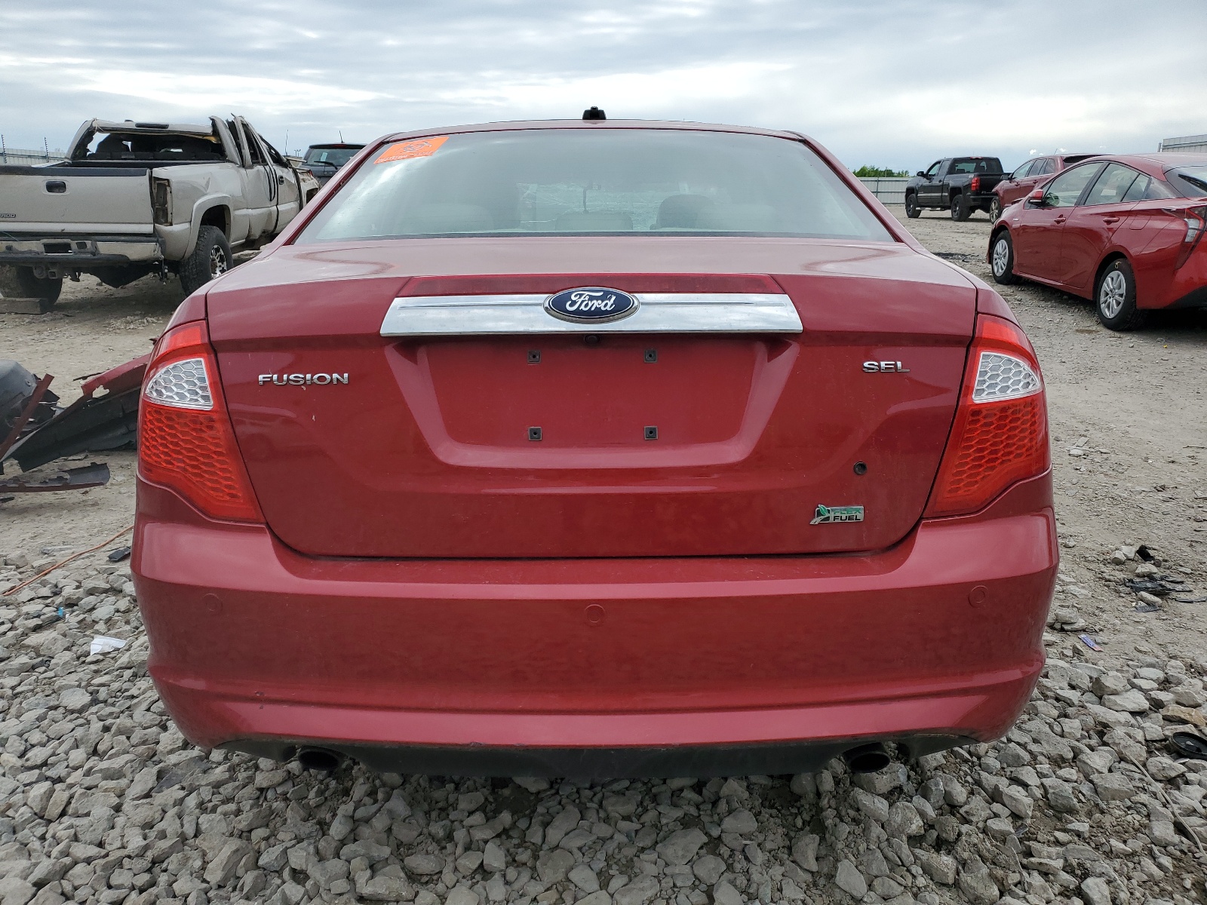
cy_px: 452
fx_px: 907
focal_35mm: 26
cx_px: 604
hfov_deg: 67.3
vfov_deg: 53.1
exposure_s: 1/1667
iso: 50
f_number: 1.5
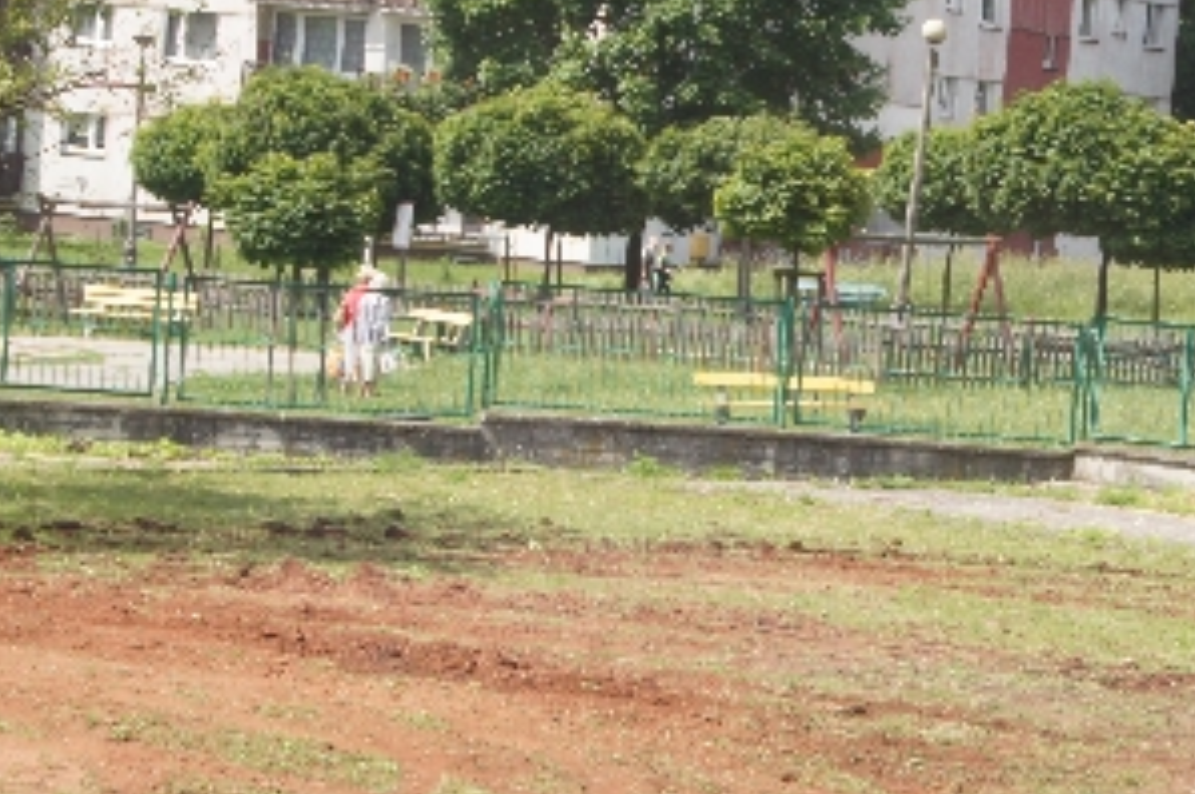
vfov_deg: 8.2
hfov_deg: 12.3
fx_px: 5504
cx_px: 1003
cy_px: 455
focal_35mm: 166
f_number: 14
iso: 200
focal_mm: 55
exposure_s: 1/160
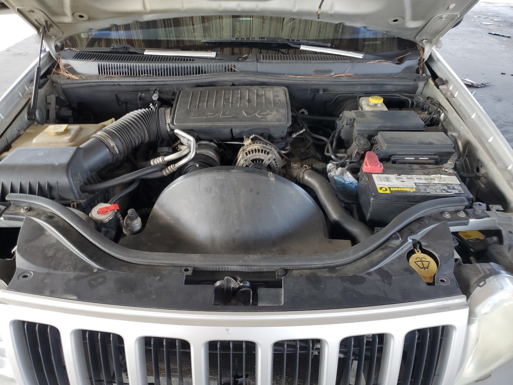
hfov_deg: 67.3
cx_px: 256
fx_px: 385
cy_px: 192
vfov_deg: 53.1
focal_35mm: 26
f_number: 1.5
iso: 50
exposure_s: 1/125
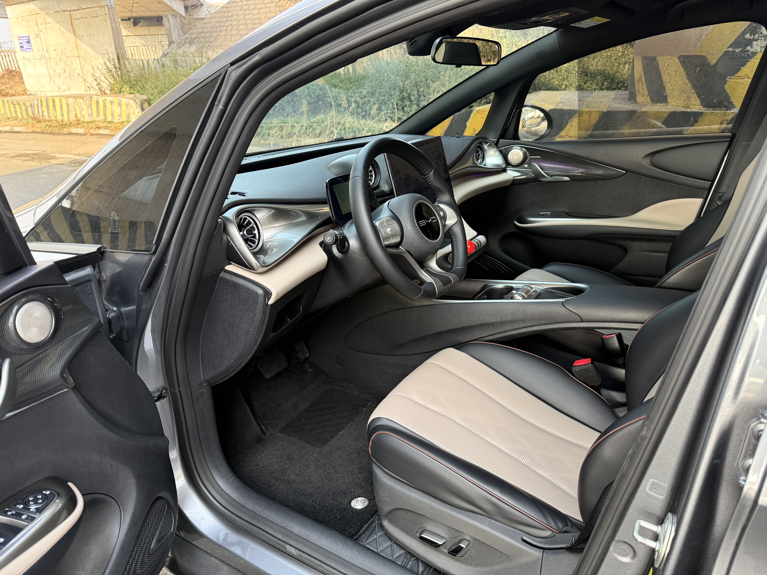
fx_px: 532
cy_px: 288
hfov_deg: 71.6
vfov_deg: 56.8
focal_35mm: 24
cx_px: 384
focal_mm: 6.76
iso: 160
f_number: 1.78
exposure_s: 1/215
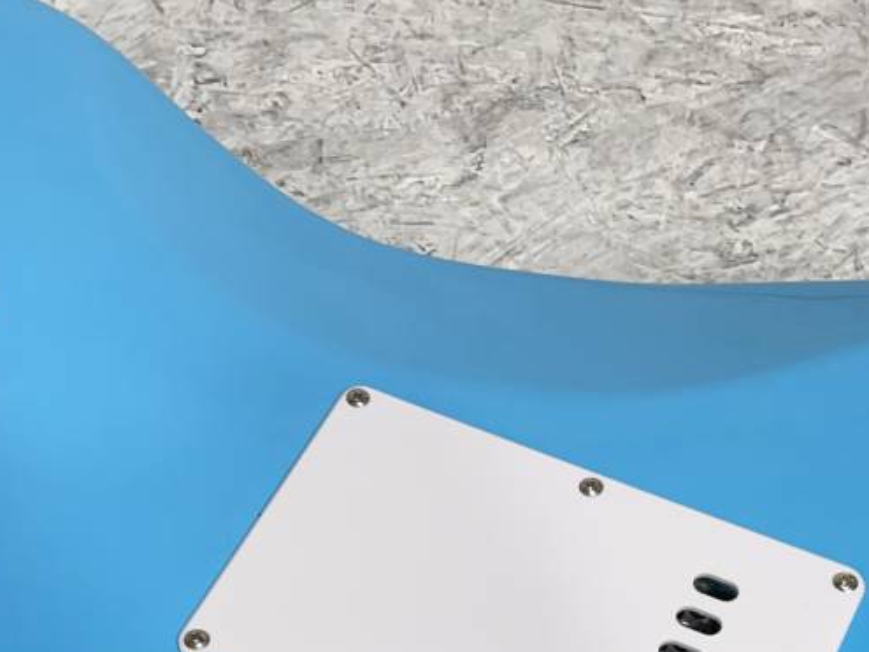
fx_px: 1581
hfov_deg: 30.7
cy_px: 733
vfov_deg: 21.9
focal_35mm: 63
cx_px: 416
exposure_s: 1/100
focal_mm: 4.2
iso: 100
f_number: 1.6
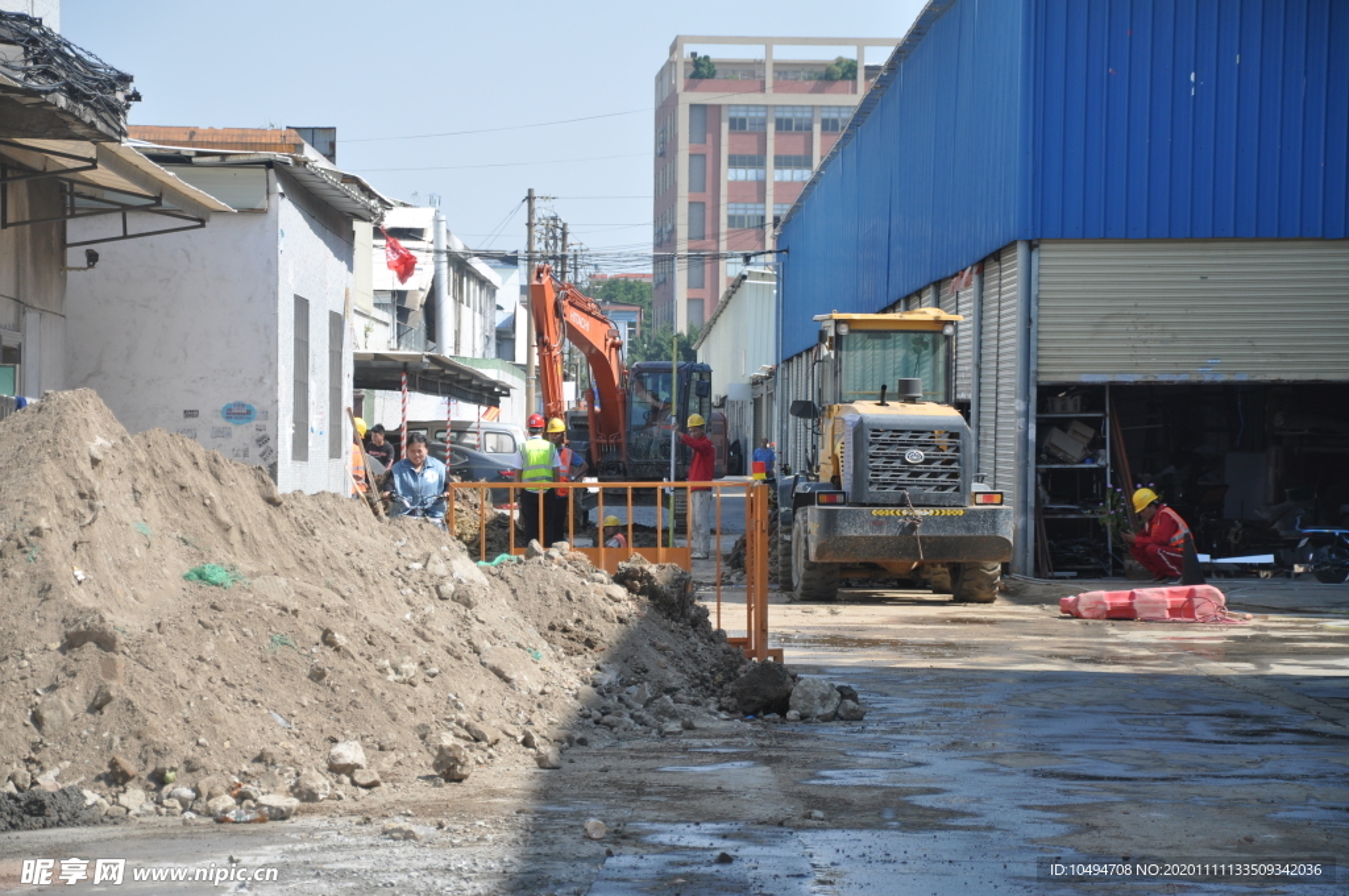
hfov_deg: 17.1
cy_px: 448
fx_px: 4491
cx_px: 674
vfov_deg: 11.4
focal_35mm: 120
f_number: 5.6
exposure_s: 1/500
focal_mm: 80
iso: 200
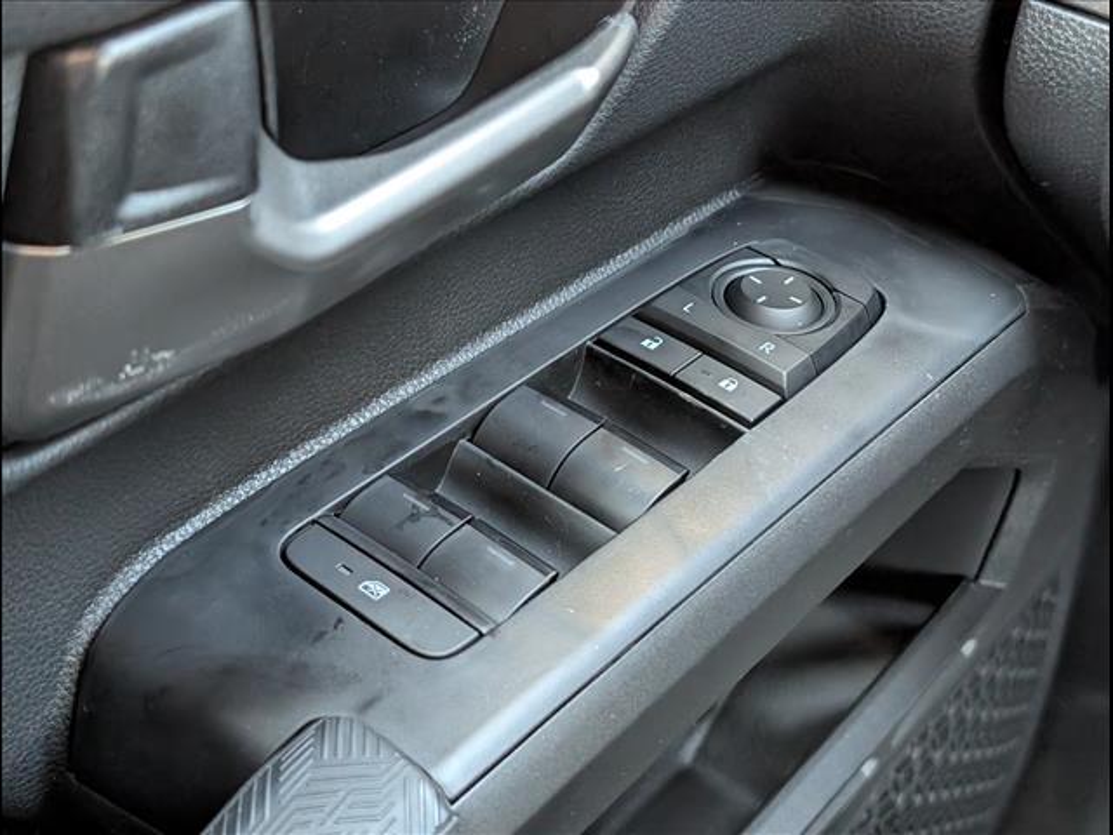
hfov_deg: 38.9
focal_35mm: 49
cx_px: 556
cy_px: 418
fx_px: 1575
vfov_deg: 29.7
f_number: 1.68
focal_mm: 6.9
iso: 646
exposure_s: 1/69.9
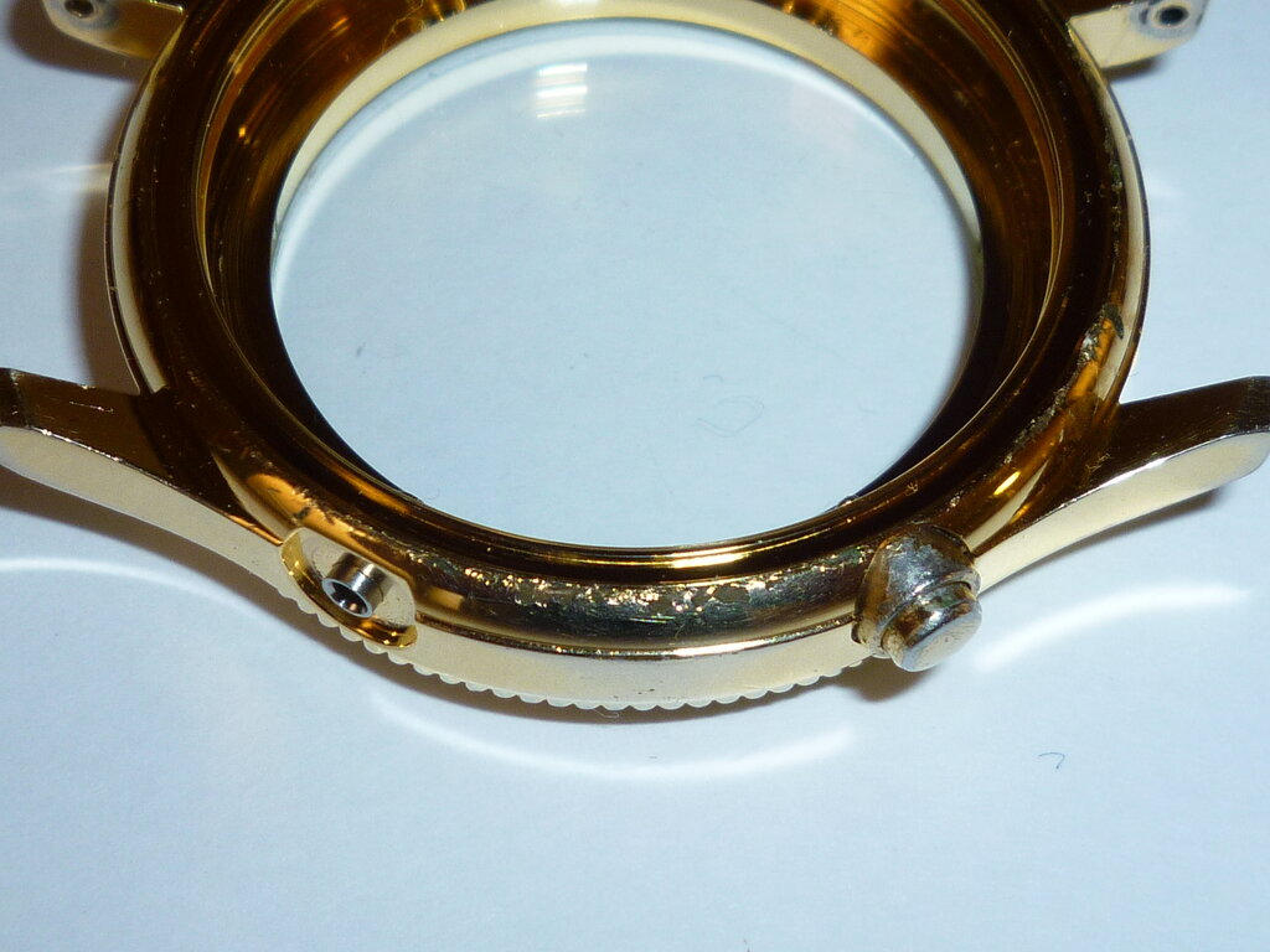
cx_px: 635
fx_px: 2568
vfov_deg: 21.0
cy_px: 476
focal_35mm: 70
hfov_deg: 27.8
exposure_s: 1/30
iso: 100
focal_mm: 6.3
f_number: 4
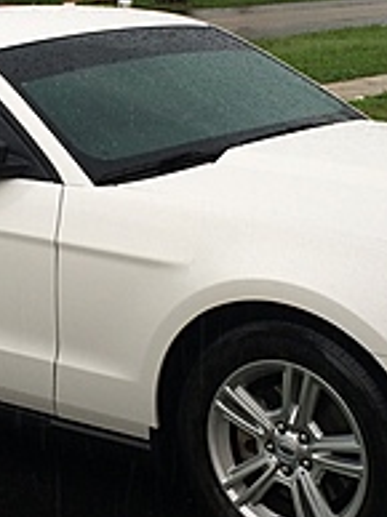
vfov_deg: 19.8
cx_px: 85
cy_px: 173
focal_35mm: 99
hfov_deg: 14.8
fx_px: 1479
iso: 32
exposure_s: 1/148
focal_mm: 4.12
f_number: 2.2
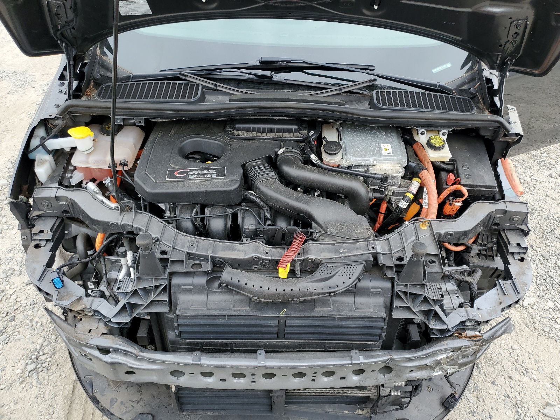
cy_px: 210
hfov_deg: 67.3
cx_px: 280
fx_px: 421
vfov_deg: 53.1
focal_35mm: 26
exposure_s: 1/500
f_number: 1.5
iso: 50
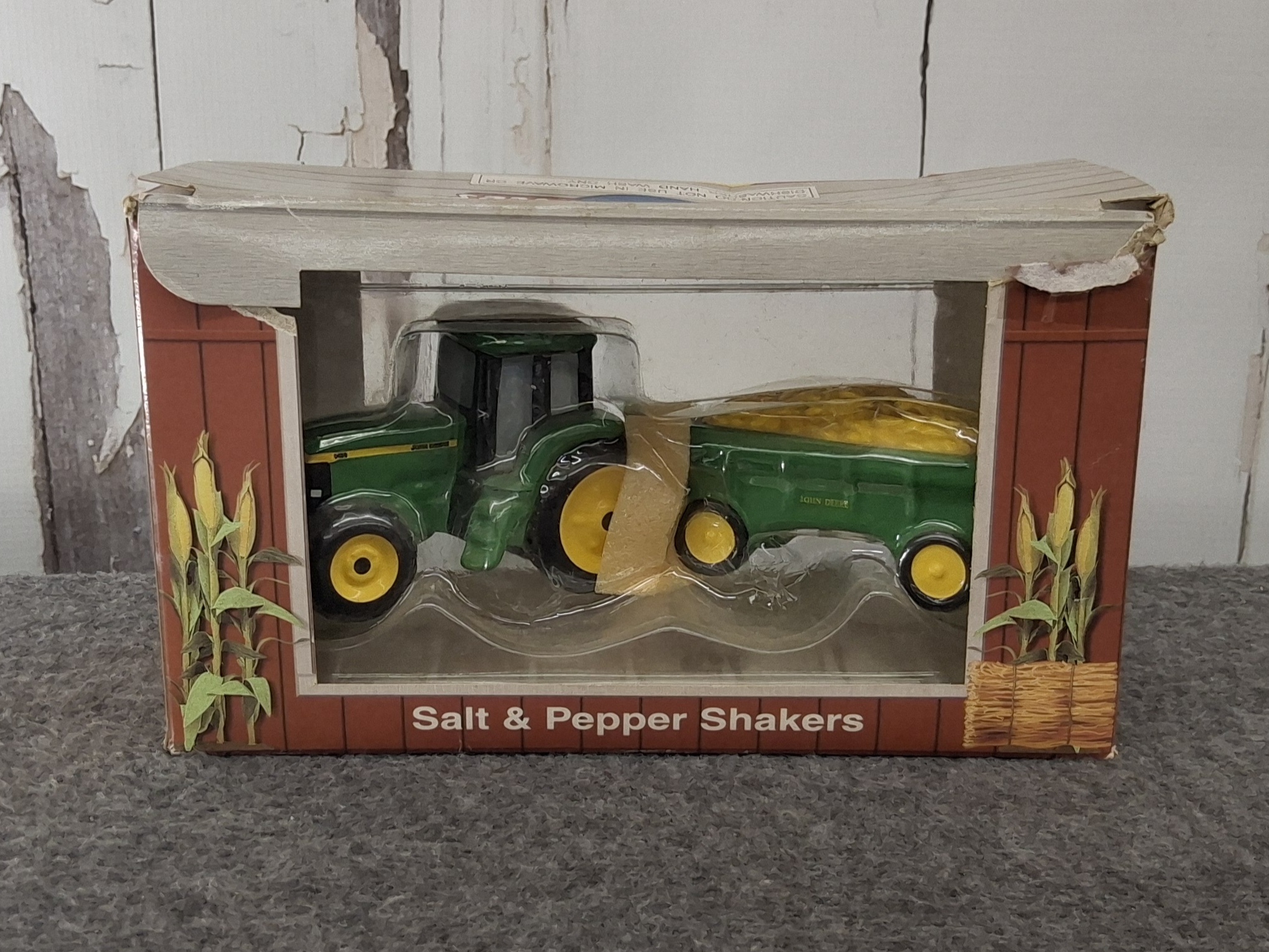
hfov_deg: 69.4
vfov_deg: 54.9
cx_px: 634
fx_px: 916
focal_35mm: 25
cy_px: 476
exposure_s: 1/120
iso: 125
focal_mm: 3.08
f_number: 2
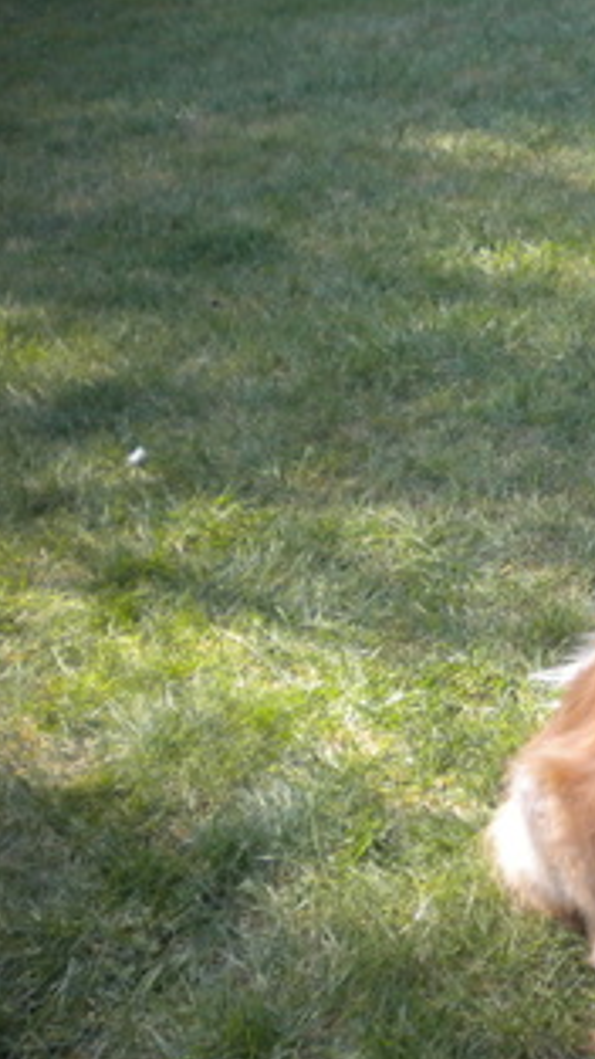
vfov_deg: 34.3
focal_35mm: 61
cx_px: 784
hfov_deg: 18.3
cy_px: 489
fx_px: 1711
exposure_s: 1/500
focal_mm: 6.3
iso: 230
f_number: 3.1
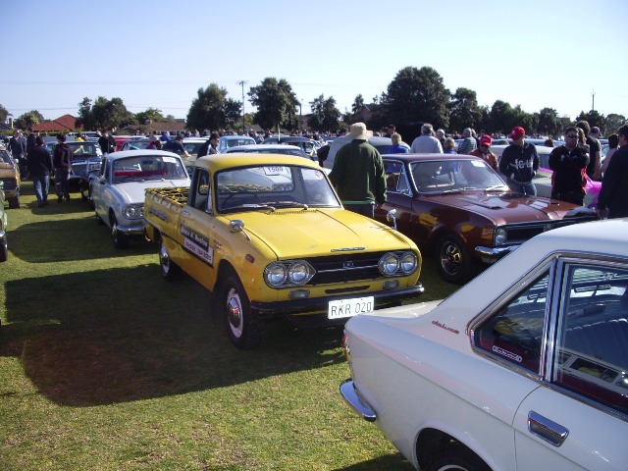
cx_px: 314
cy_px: 236
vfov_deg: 40.7
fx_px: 635
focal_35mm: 35
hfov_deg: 52.6
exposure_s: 1/500
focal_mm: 5.8
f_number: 4.3
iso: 80
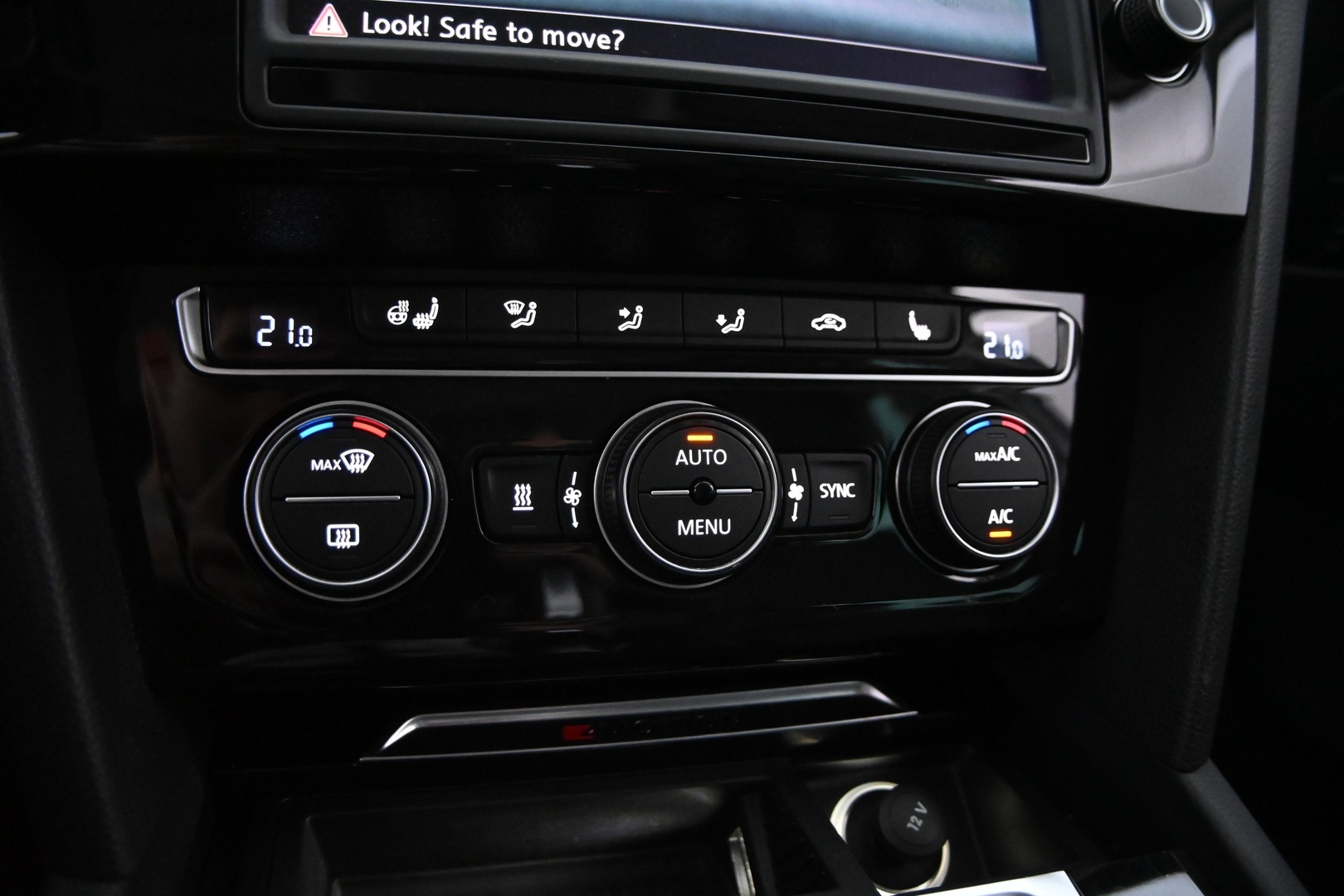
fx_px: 2800
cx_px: 672
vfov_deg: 18.2
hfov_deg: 27.0
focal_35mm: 75
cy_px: 448
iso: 7200
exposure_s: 1/80
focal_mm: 50
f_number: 6.3
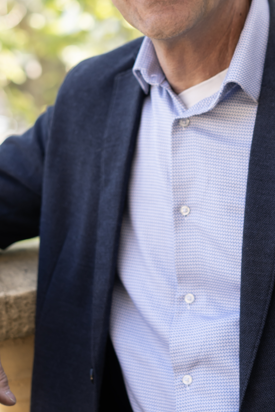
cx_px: 199
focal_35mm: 116
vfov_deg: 17.6
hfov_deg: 11.8
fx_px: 1329
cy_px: 141
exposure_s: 1/250
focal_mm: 50
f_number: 2.8
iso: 100
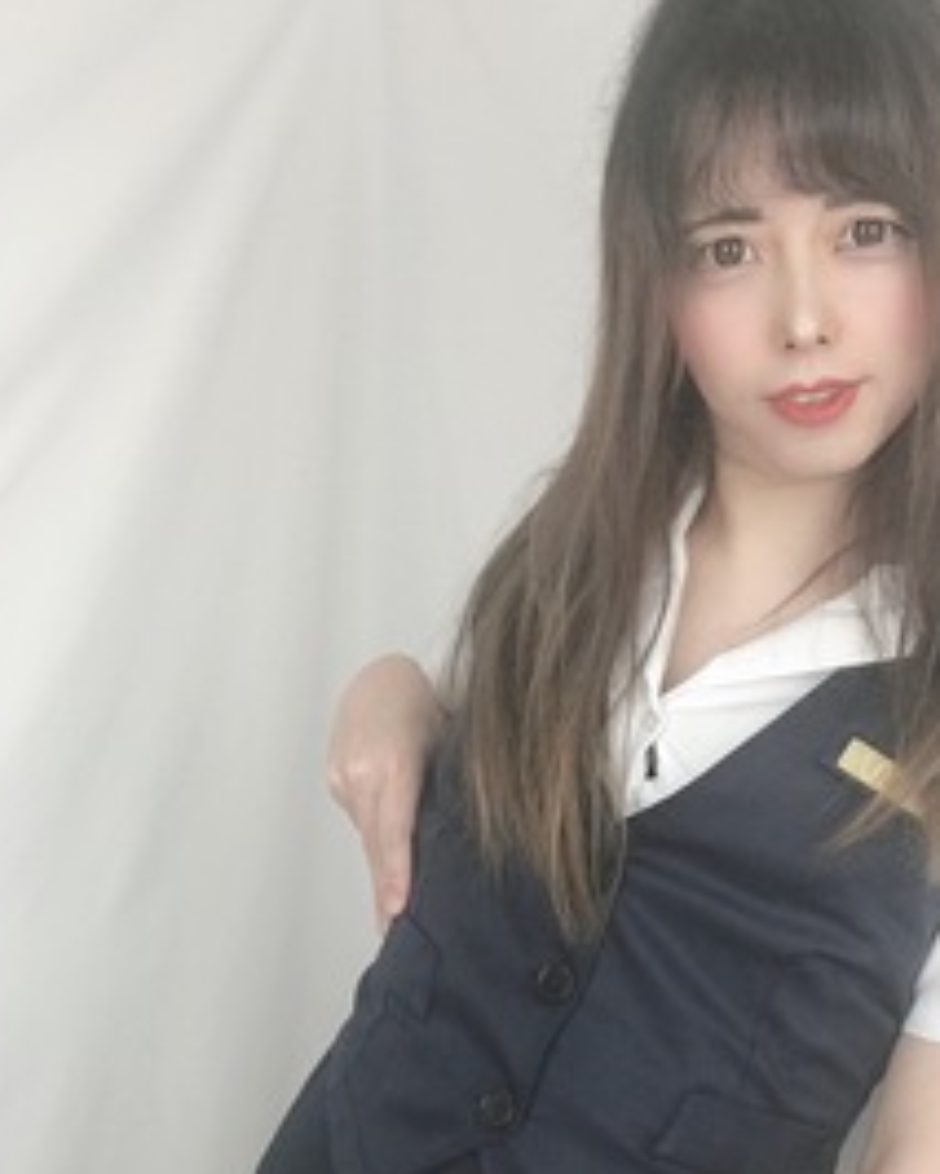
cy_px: 878
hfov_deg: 31.9
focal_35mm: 47
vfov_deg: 38.5
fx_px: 1634
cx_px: 600
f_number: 2.2
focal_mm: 2.87
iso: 25
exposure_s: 1/40
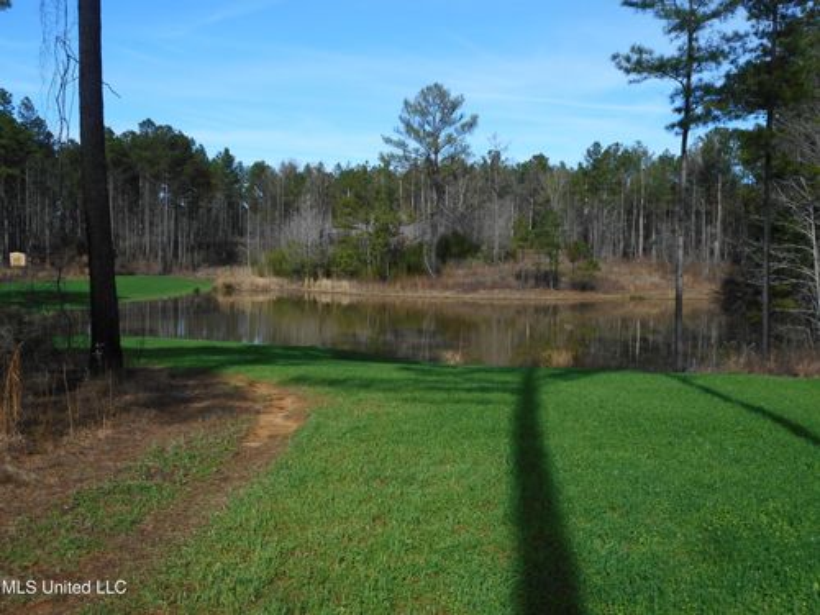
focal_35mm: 39
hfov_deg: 47.9
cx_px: 410
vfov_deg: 36.8
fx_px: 924
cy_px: 308
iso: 80
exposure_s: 1/500
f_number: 4.5
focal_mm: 6.9
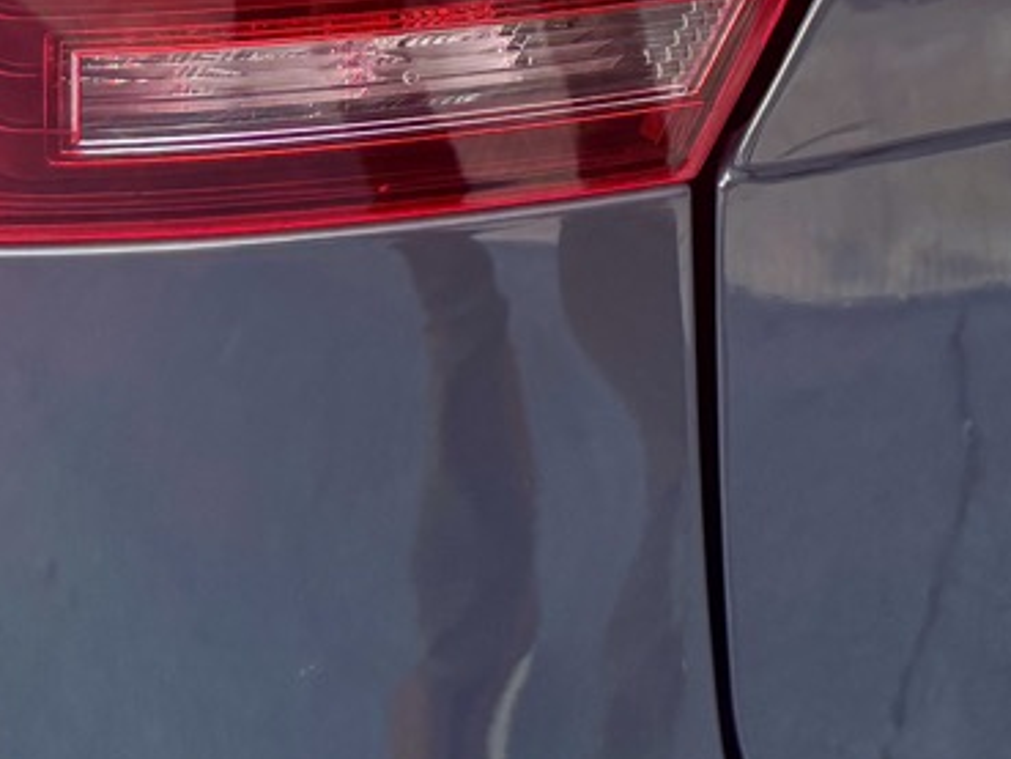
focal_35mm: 76
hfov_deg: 25.1
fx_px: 2220
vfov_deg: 17.3
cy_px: -414
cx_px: 833
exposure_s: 1/100
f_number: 1.78
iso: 200
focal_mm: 6.76
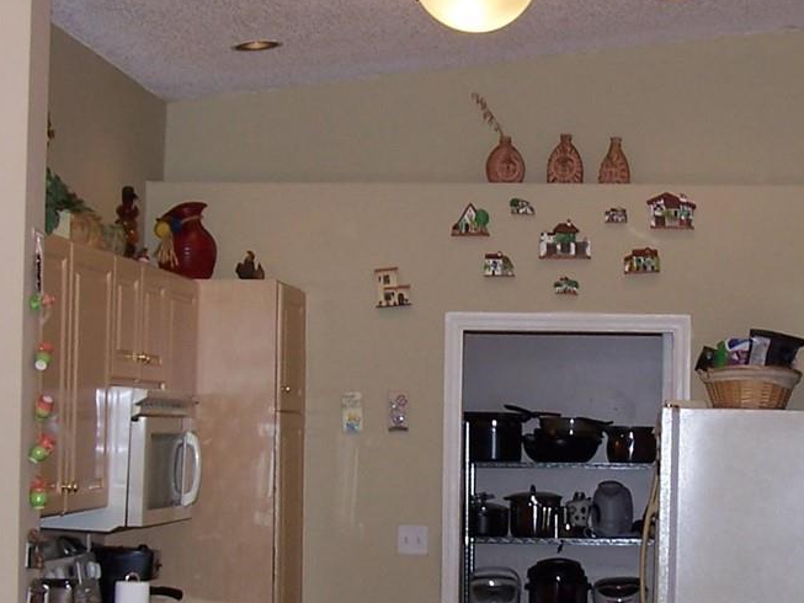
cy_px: 359
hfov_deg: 19.9
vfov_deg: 15.1
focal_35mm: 98
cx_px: 557
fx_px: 2277
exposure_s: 1/60
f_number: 2.8
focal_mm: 6.7
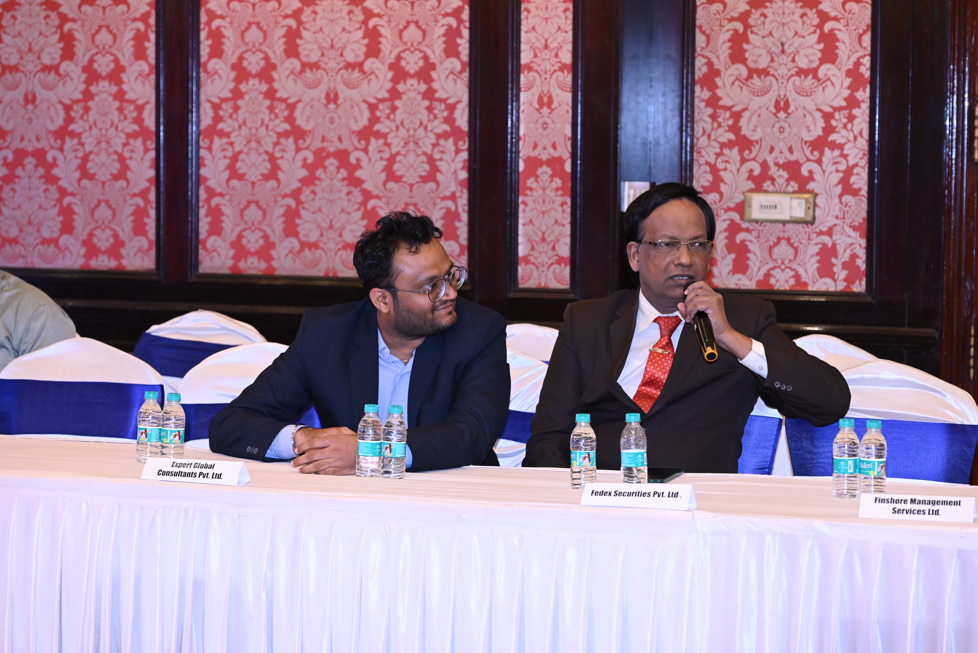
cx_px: 489
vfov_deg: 14.4
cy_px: 326
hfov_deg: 21.5
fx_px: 2582
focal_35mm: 95
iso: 3200
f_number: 5
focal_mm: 95
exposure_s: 1/125
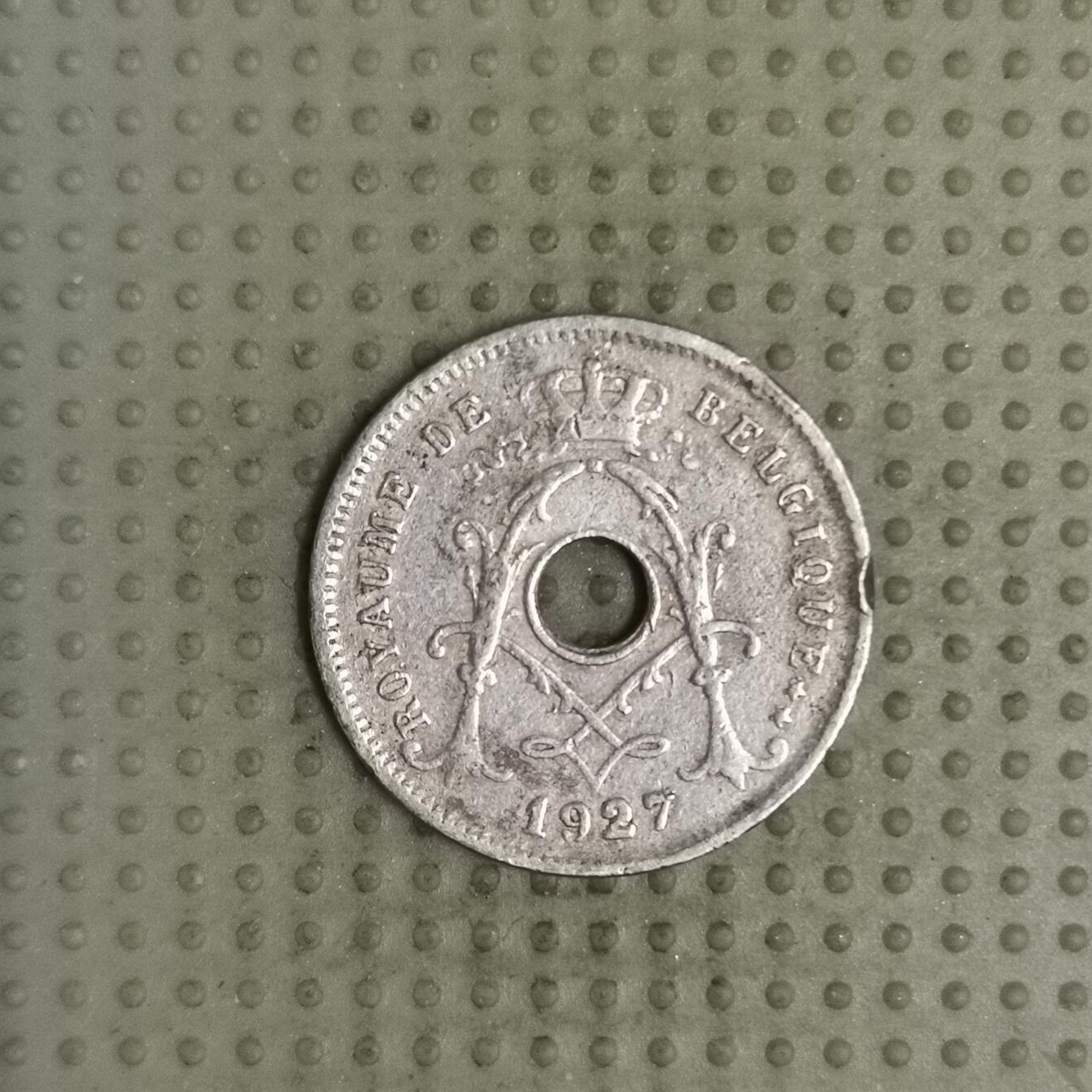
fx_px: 2213
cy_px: 626
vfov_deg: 27.7
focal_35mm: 62
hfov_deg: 27.7
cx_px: 550
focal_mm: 4.75
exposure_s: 1/25.7
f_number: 1.8
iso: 400
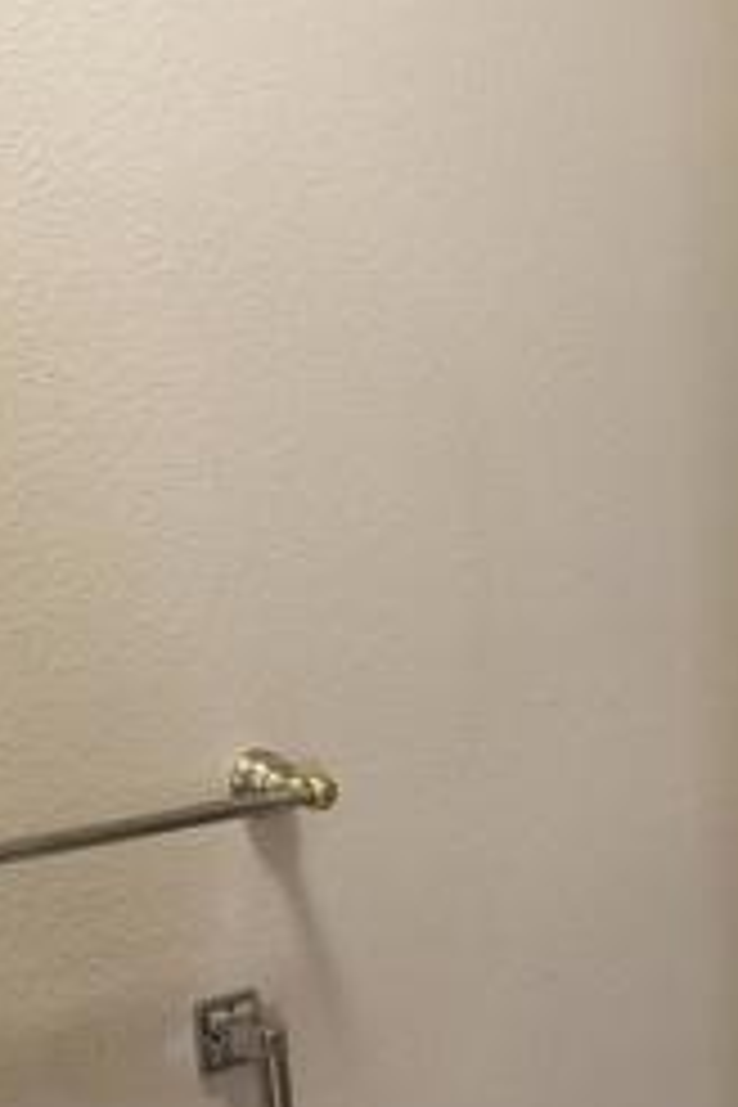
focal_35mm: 65
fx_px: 1999
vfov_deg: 30.2
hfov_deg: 20.7
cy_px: 886
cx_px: 594
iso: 320
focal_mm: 6.76
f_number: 1.78
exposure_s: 1/60
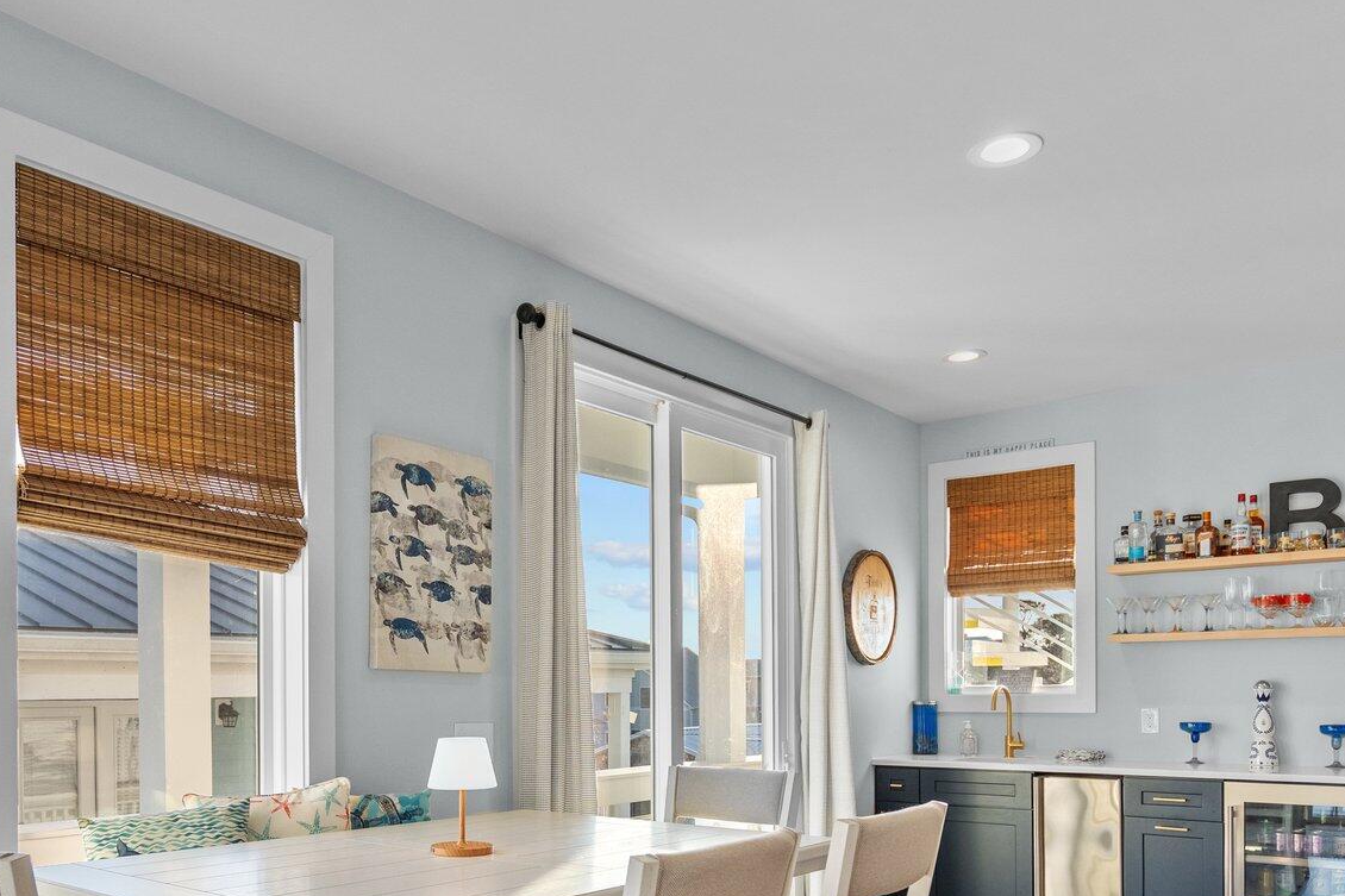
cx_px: 553
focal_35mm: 29
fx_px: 1083
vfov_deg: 43.2
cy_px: 692
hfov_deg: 63.2
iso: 400
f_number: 4
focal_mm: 16
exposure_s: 1/40
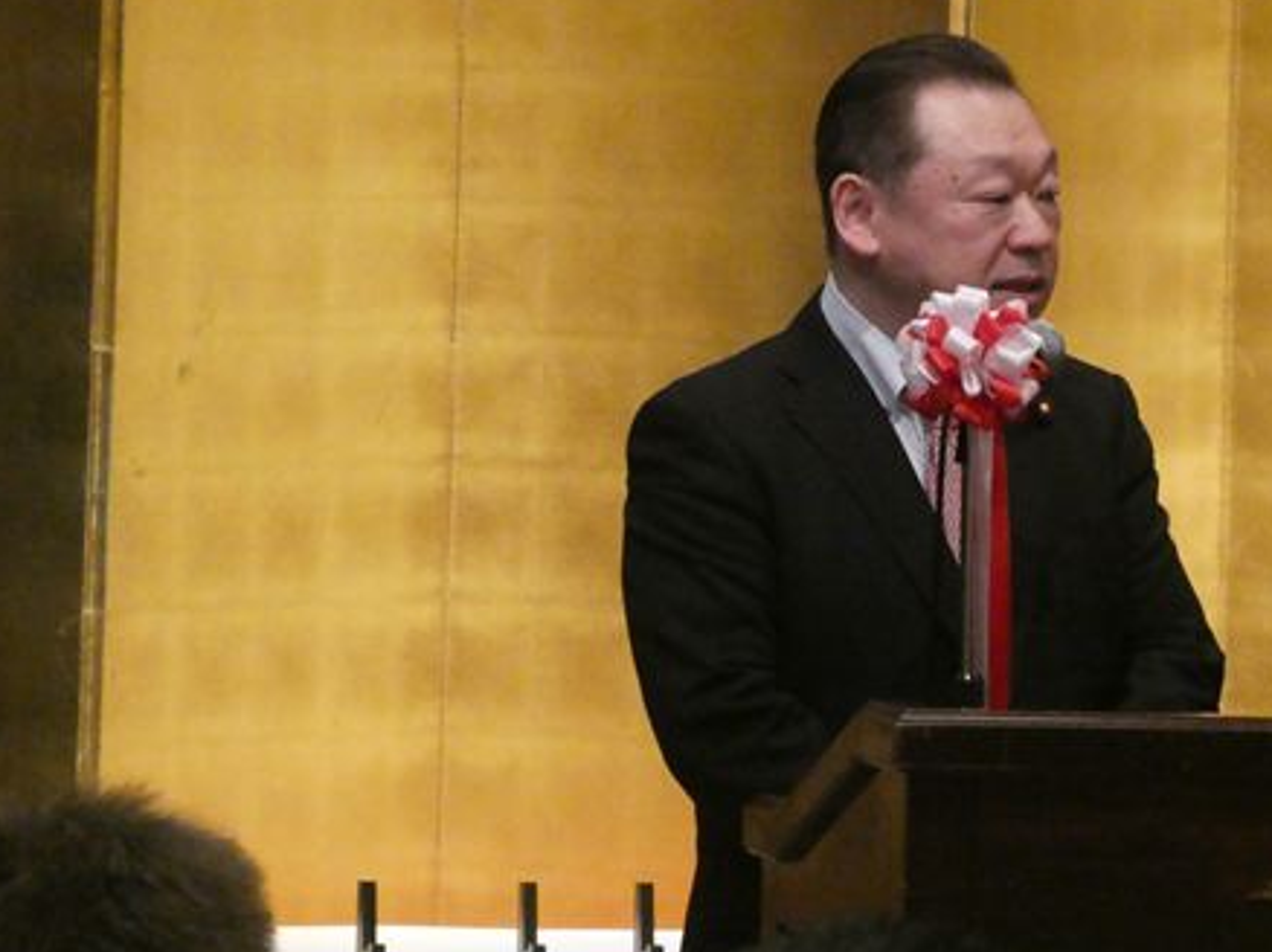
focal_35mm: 313
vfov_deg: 4.7
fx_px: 11495
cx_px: 868
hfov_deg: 6.3
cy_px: 331
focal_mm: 38.4
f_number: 5.6
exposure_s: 1/50
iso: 1600
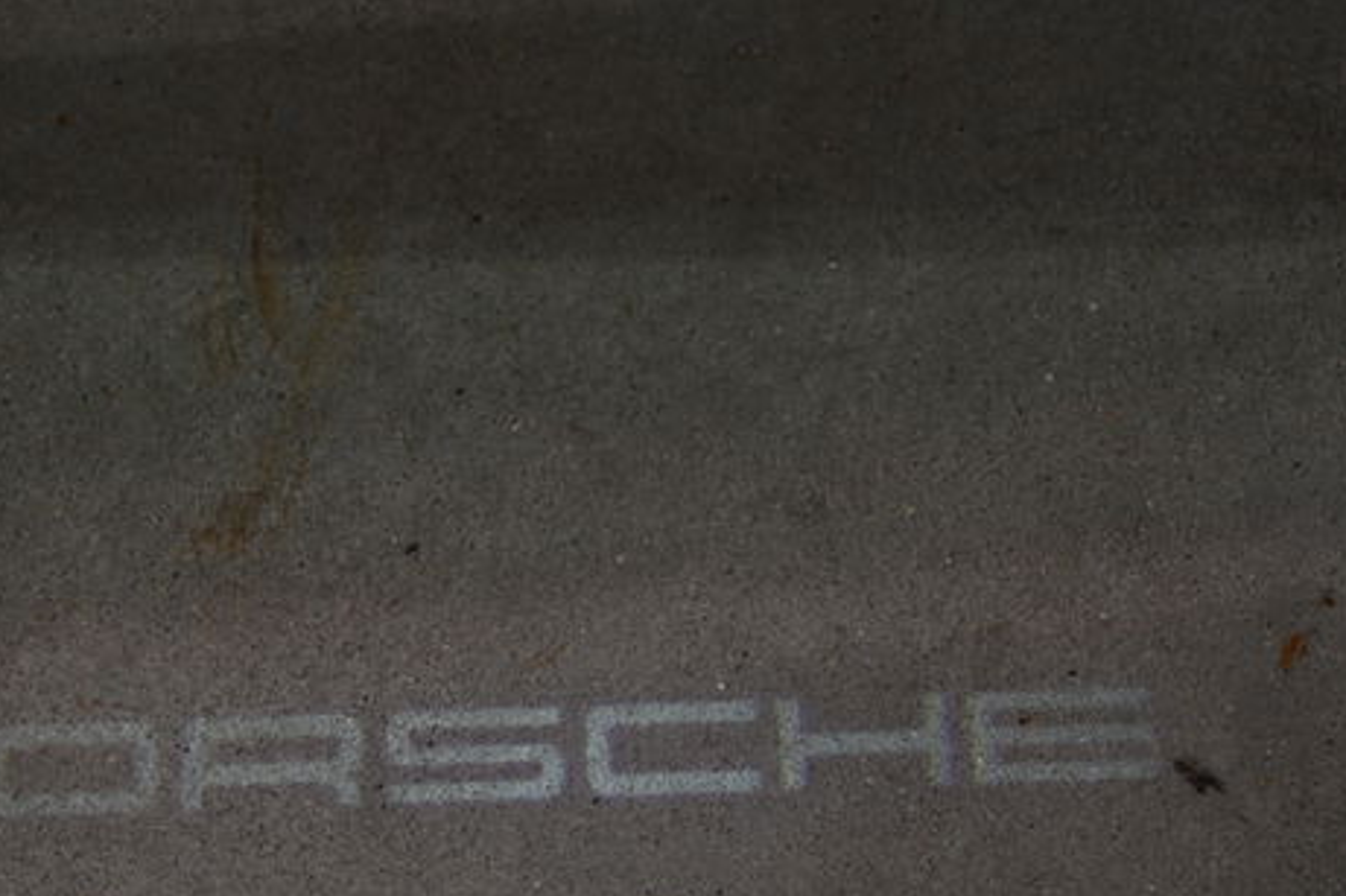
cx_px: 403
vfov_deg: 15.1
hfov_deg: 22.5
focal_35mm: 90
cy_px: 692
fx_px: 3364
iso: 320
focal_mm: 36
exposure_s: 1/60
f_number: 5.3
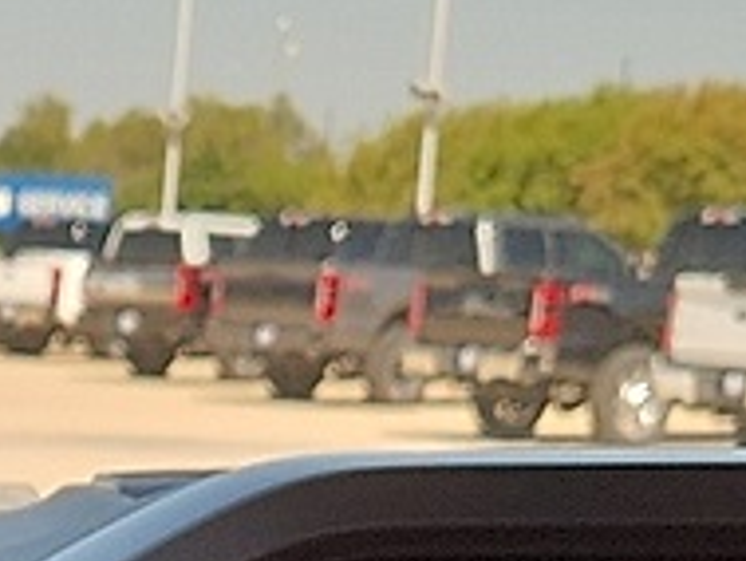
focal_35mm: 146
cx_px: -233
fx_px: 3148
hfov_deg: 13.0
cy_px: 1379
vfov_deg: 9.1
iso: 50
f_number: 1.8
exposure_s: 1/250
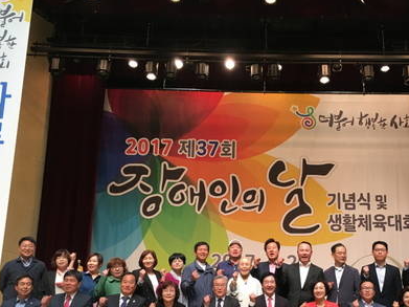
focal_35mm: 43
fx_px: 508
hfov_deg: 43.3
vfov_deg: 33.0
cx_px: 270
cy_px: 225
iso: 32
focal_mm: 4.15
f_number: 2.2
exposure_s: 1/30
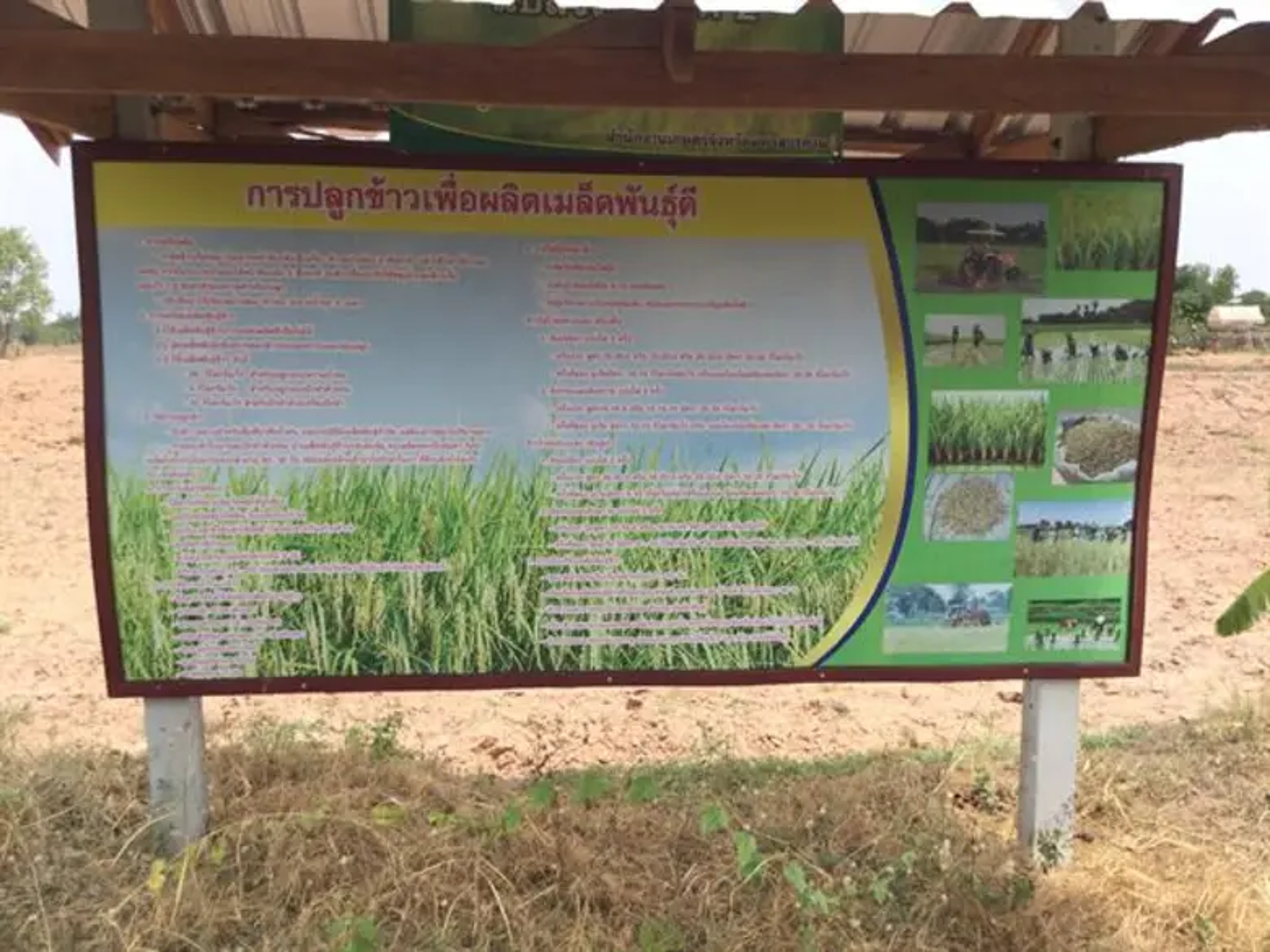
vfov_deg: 45.4
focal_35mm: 31
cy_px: 476
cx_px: 635
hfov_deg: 58.4
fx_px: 1137
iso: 25
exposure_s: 1/840
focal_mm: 3.3
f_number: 2.4
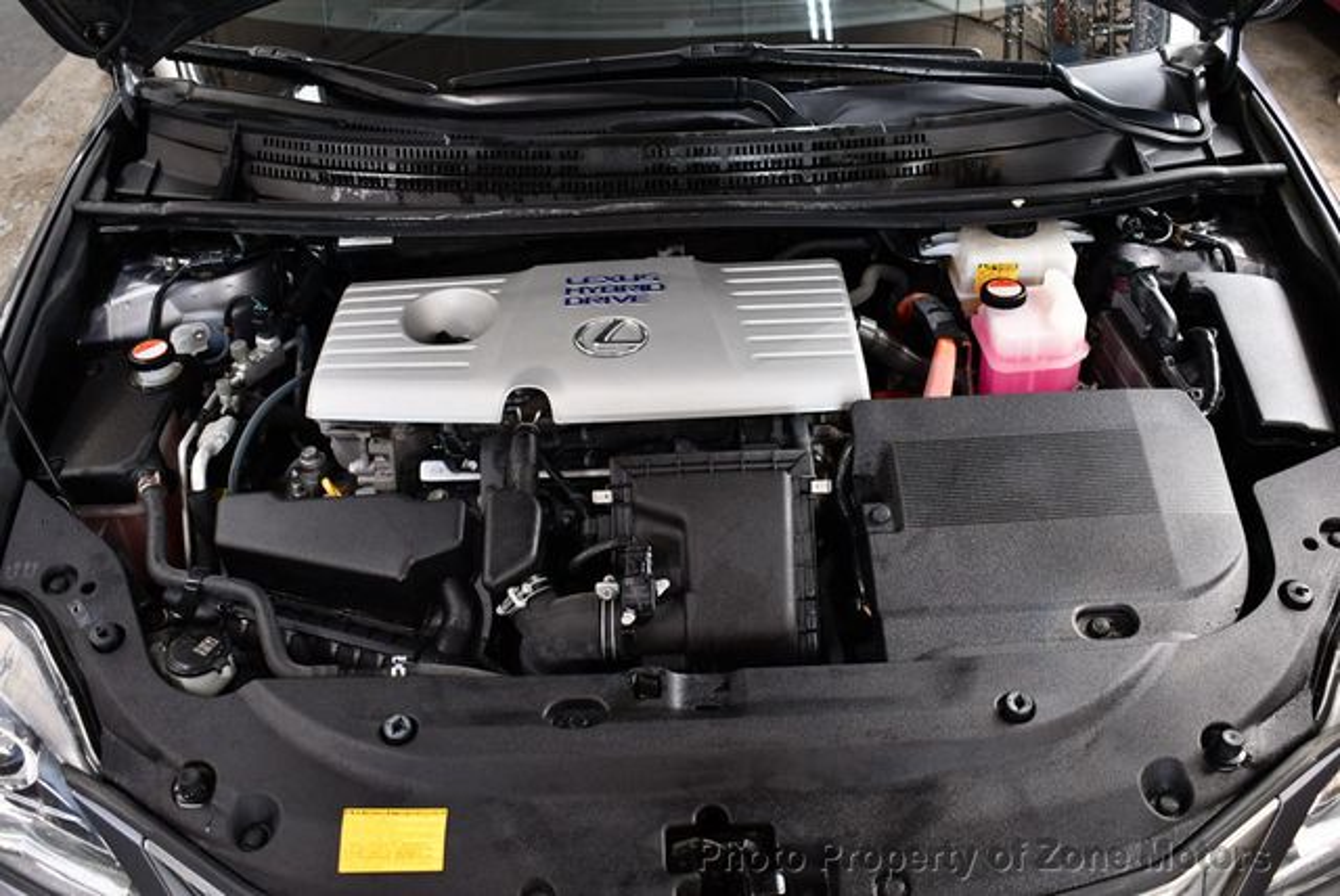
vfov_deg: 36.9
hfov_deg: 53.1
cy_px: 448
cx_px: 670
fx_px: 1341
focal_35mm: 36
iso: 1000
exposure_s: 1/125
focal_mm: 18
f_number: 3.5
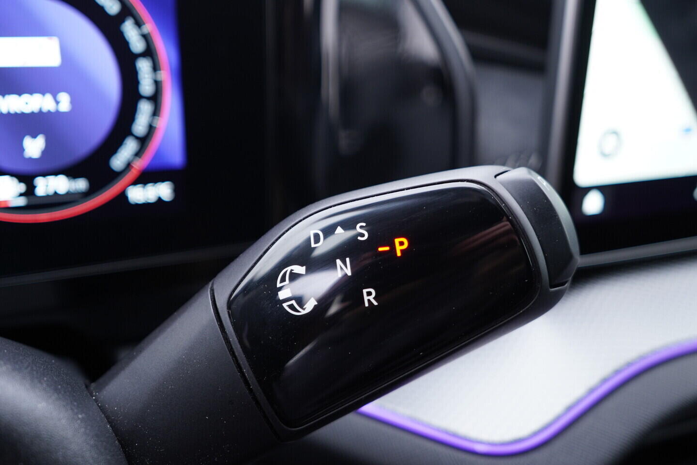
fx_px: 697
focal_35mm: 36
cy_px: 232
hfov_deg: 53.1
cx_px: 348
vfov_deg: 36.9
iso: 320
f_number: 2.8
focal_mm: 24
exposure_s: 1/40
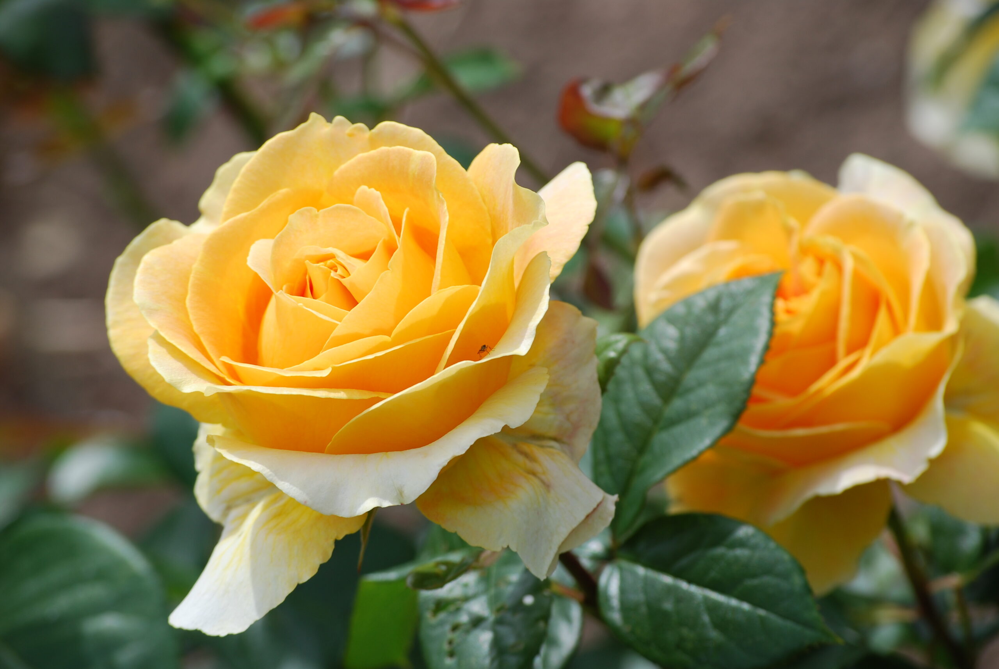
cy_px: 334
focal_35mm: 174
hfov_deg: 11.8
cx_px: 500
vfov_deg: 7.9
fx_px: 4835
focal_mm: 116
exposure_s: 1/250
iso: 100
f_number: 10
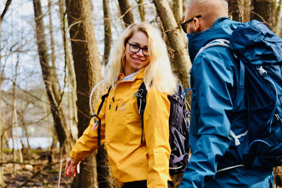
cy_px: 94
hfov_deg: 18.9
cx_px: 141
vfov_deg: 12.7
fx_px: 846
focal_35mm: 108
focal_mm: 72
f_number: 5.6
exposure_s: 1/250
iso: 280
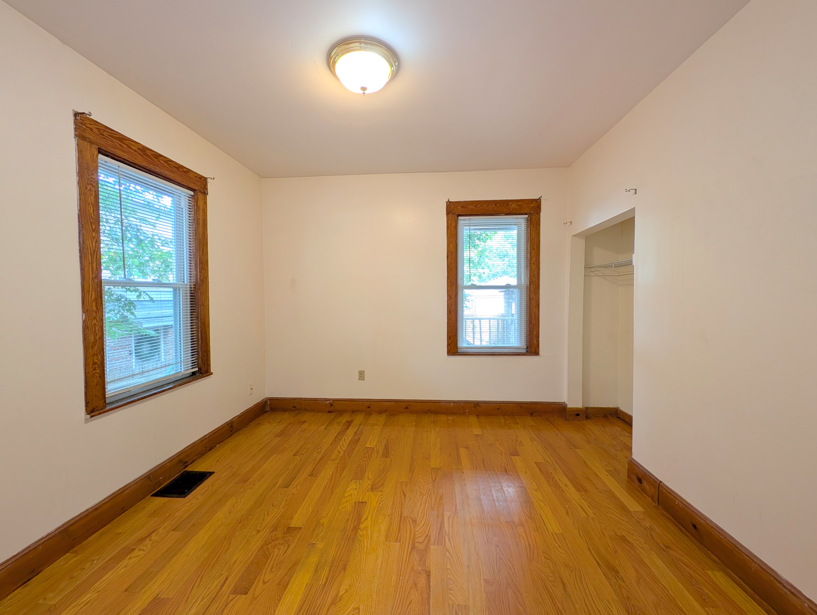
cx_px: 408
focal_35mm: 12
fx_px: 284
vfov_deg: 94.6
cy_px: 308
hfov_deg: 110.5
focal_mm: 2.23
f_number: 1.95
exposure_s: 1/24
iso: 37
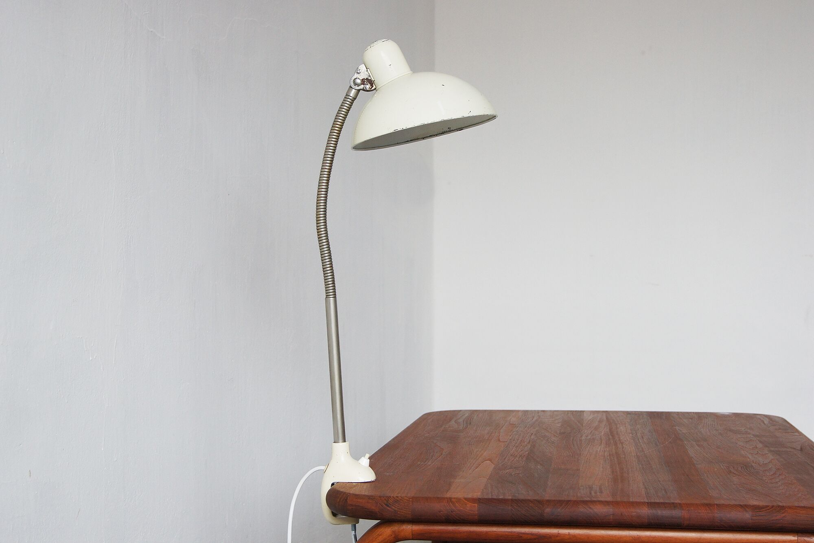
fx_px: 1356
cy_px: 272
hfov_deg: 33.4
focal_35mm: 60
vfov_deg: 22.6
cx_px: 407
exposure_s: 1/13
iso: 400
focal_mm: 40
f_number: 5.6
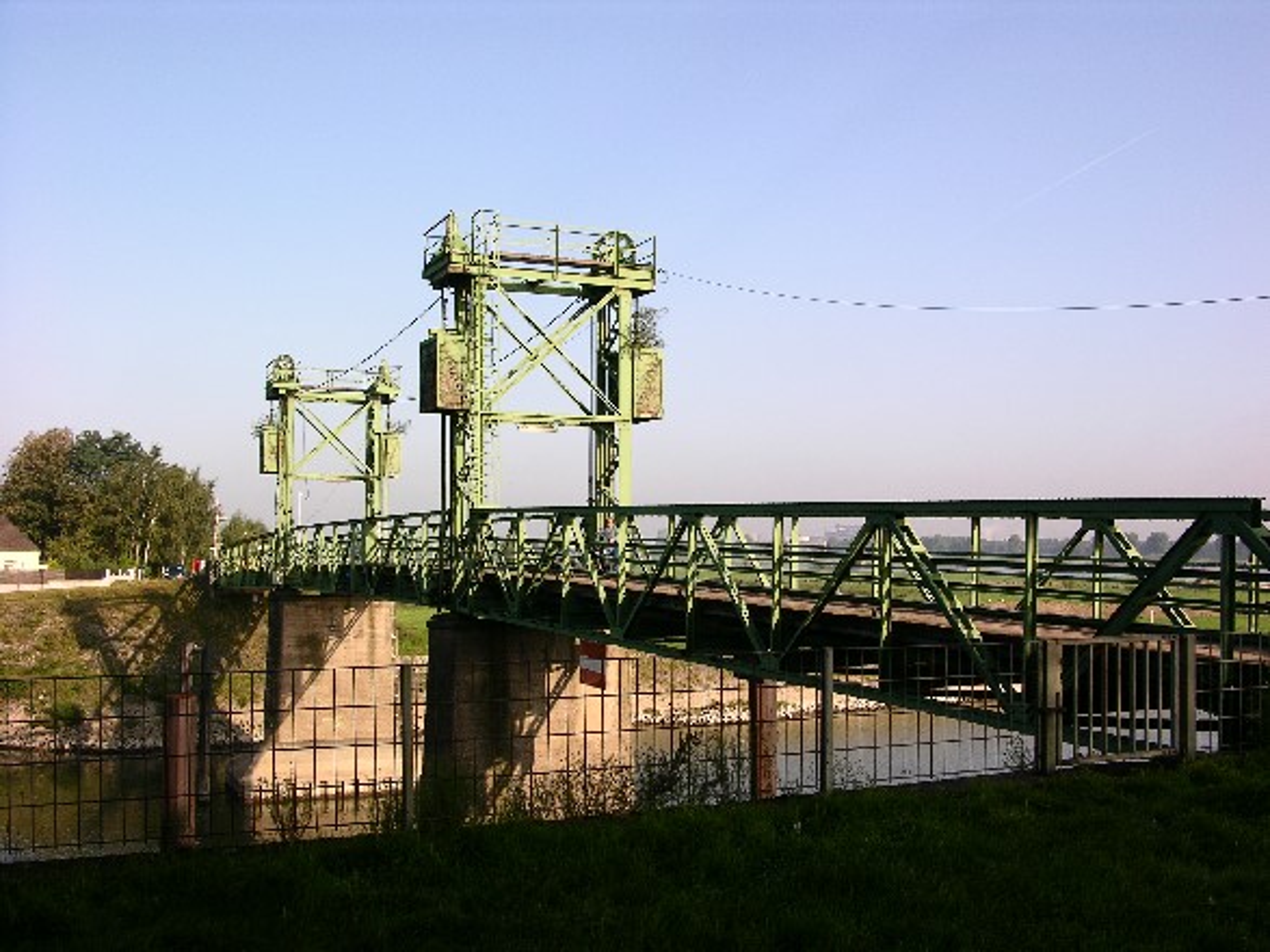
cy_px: 476
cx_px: 635
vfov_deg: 40.7
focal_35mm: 35
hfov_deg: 52.6
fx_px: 1284
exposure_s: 1/111
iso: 50
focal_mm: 8.9
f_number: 7.1
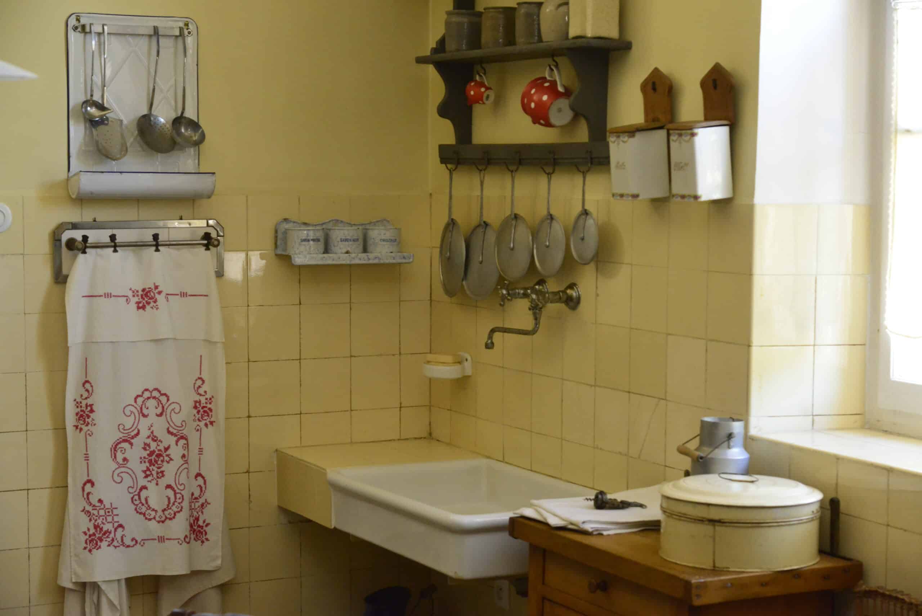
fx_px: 1691
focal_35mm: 66
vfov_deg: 20.6
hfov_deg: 30.5
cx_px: 461
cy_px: 308
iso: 6400
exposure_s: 1/160
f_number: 5.6
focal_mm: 66
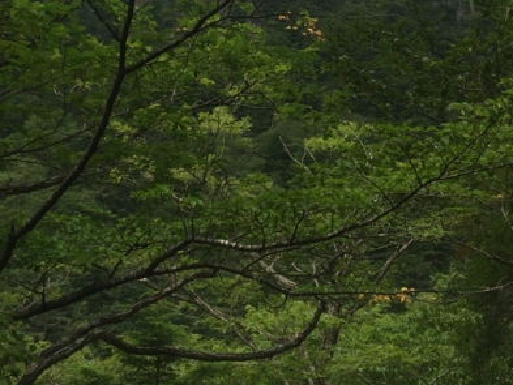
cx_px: 230
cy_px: -5
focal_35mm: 61
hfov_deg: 31.6
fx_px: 904
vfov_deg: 23.0
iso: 40
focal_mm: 4.12
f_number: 2.2
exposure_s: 1/1580
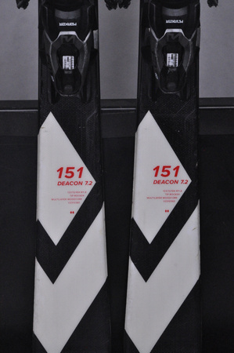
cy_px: 176
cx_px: 117
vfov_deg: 14.9
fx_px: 1349
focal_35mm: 138
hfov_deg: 9.9
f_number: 11
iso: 3200
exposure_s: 1/125
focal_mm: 92
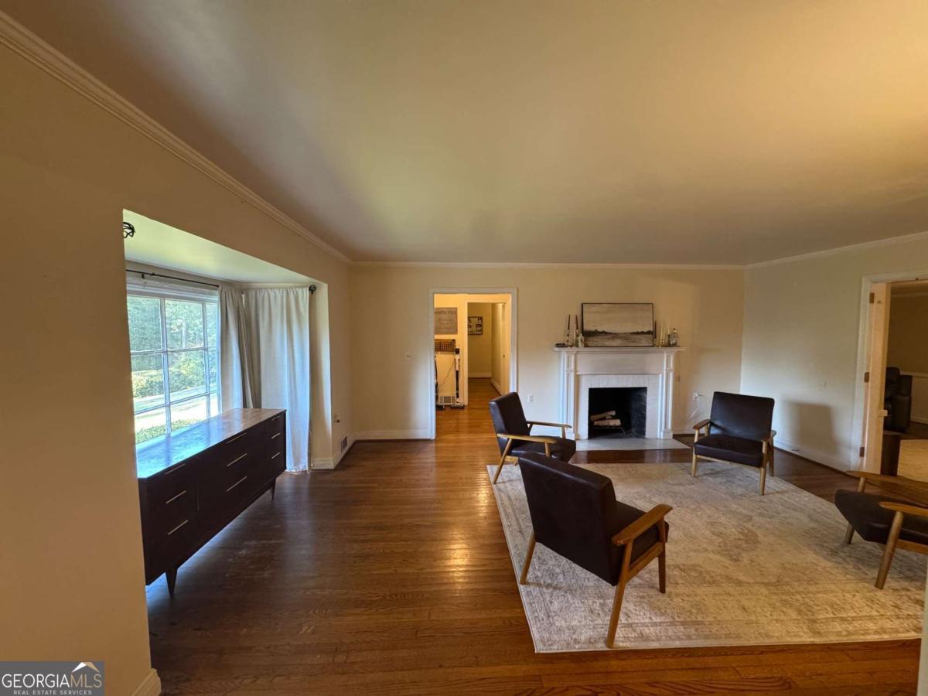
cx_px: 464
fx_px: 375
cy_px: 348
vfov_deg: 85.7
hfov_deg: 102.1
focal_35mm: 14
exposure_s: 1/60
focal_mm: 2.22
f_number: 2.2
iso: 320
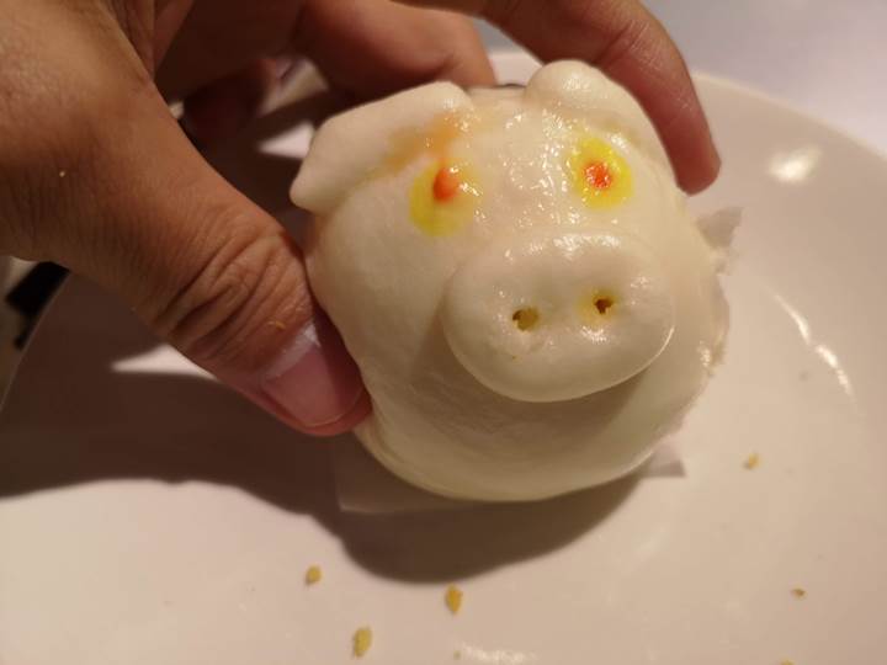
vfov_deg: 51.4
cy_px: 332
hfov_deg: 65.3
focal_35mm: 27
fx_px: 692
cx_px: 444
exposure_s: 1/50
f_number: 1.8
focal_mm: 3.95
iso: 80
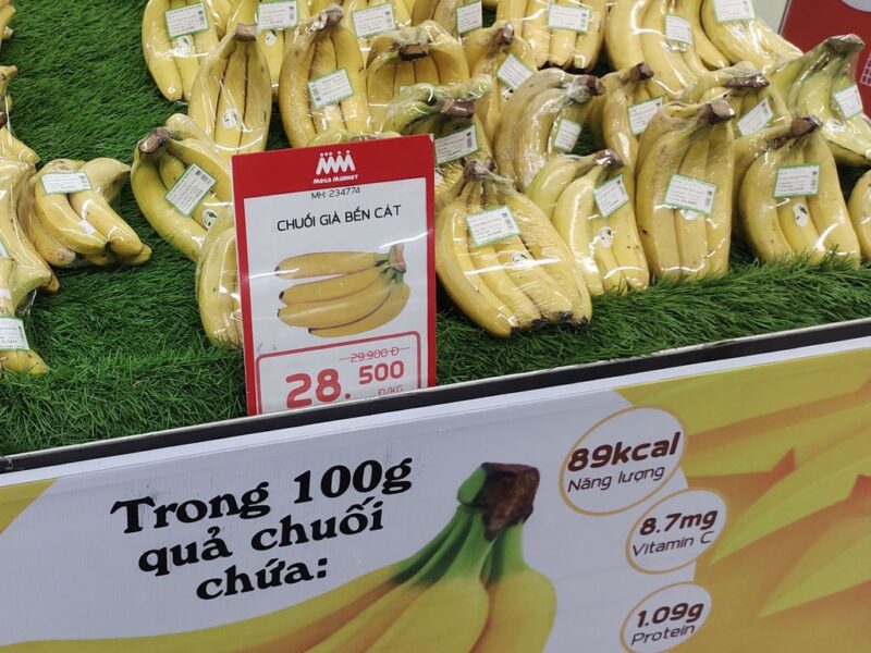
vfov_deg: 54.9
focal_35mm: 25
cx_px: 436
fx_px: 629
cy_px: 326
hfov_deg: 69.4
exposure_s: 1/50
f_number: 1.89
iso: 260
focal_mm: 5.42
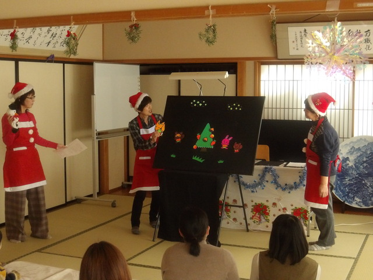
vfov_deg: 27.5
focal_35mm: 53
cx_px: 186
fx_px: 571
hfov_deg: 36.2
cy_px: 140
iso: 800
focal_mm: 9.4
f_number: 4.2
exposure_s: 1/200
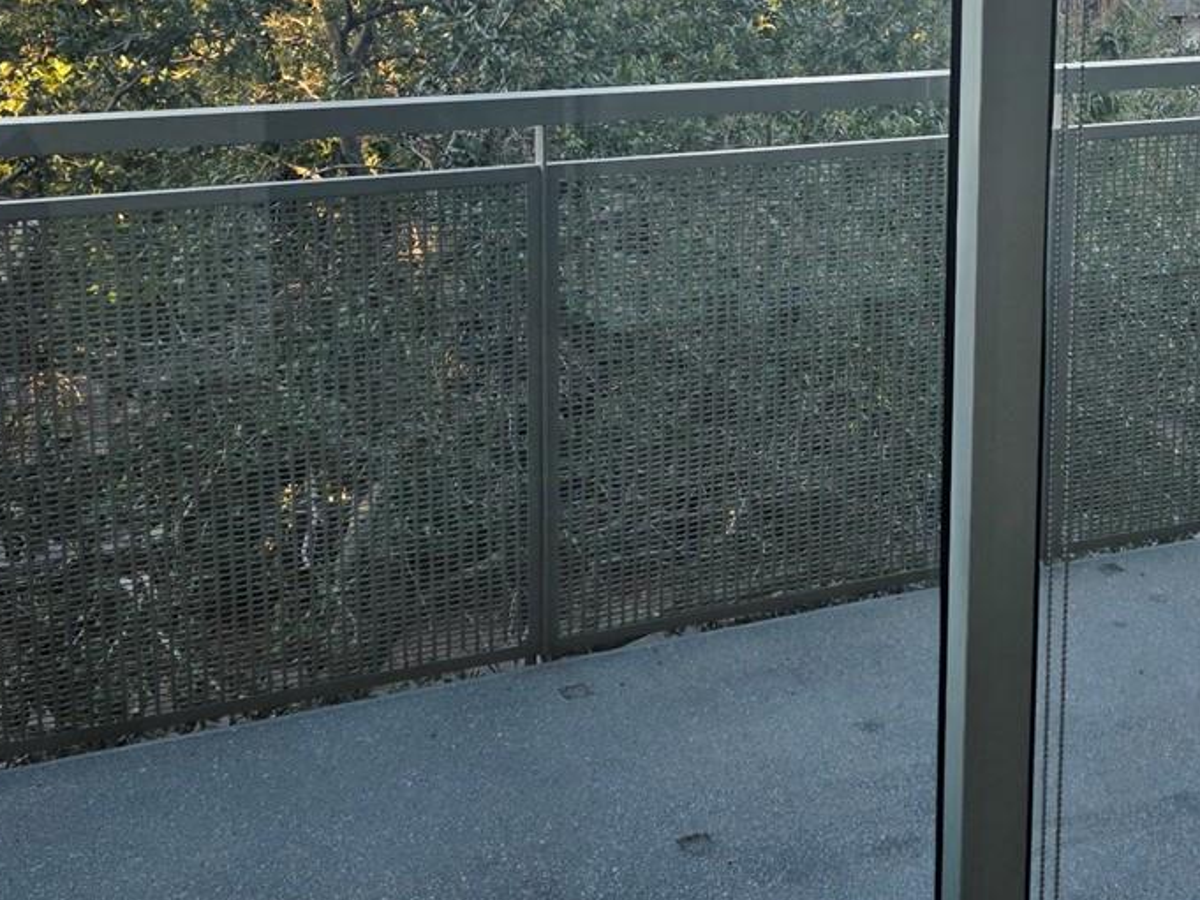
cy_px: 97
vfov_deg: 26.2
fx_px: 1872
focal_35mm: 54
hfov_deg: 34.9
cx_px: 876
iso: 80
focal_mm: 6.3
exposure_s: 1/1429
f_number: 1.7
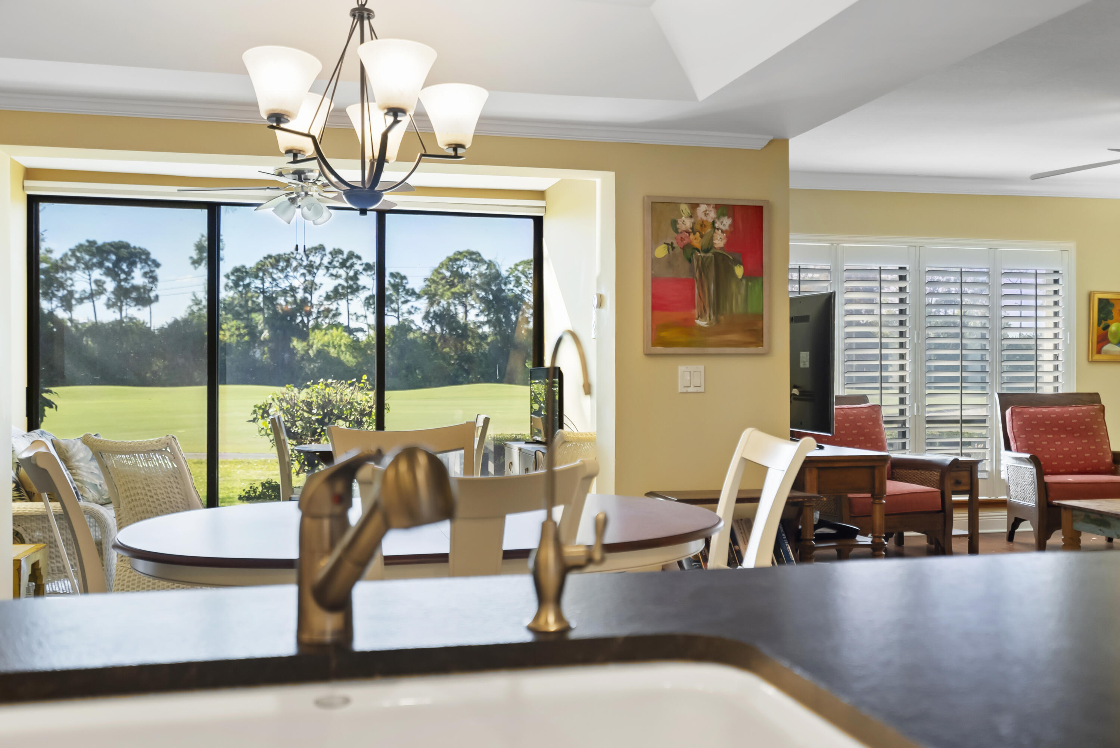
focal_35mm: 35
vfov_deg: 37.9
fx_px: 1089
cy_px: 374
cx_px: 560
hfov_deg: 54.4
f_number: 4
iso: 1600
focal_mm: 35
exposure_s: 1/25
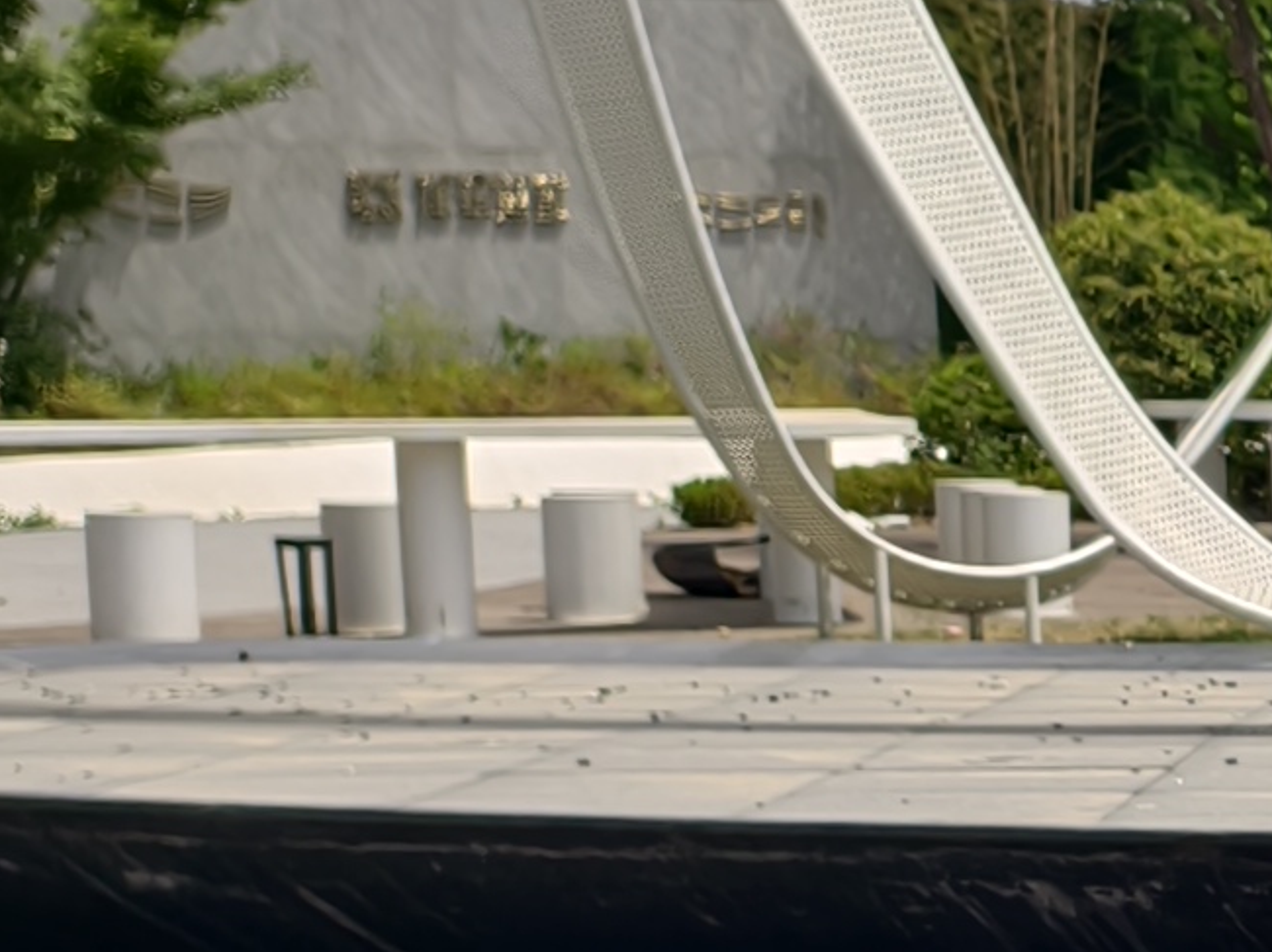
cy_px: 1271
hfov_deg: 11.6
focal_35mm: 145
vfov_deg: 10.0
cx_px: 2908
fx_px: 5326
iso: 72
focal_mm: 6.54
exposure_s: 1/3571
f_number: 1.57
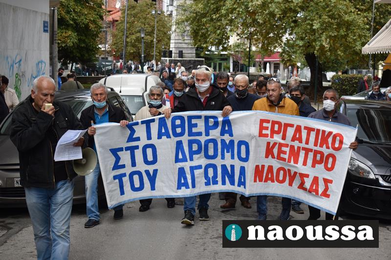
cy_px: 130
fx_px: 651
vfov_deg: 22.6
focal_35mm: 60
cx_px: 196
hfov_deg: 33.4
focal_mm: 40
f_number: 5.6
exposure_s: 1/250
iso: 250
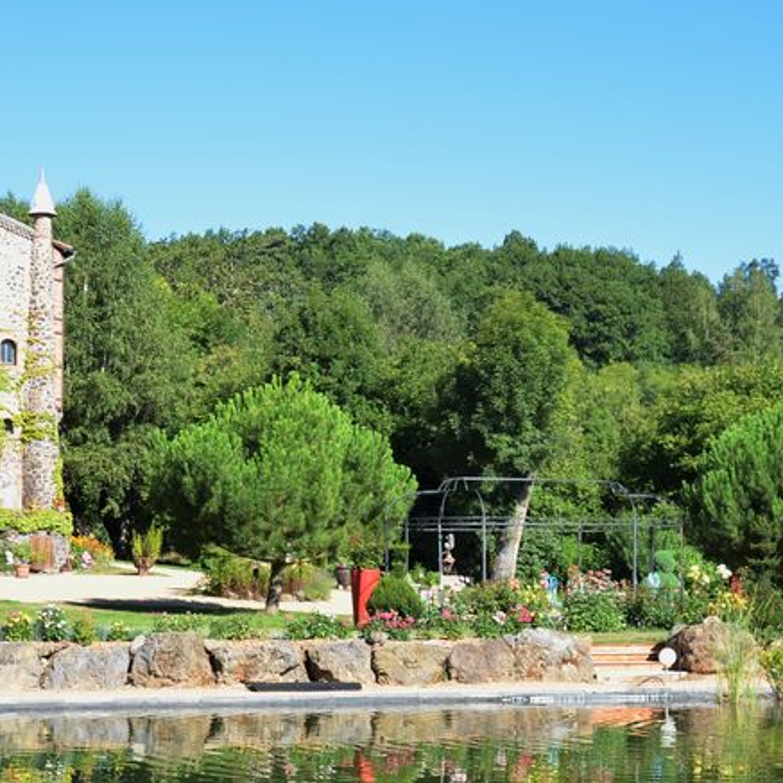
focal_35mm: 70
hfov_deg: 24.6
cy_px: 515
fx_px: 1791
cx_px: 503
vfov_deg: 24.5
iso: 180
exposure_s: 1/640
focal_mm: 24
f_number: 4
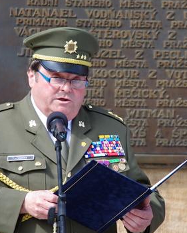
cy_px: 133
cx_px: 109
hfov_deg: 4.8
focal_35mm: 320
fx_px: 2212
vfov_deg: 6.0
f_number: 5.6
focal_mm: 125
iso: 100
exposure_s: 1/200
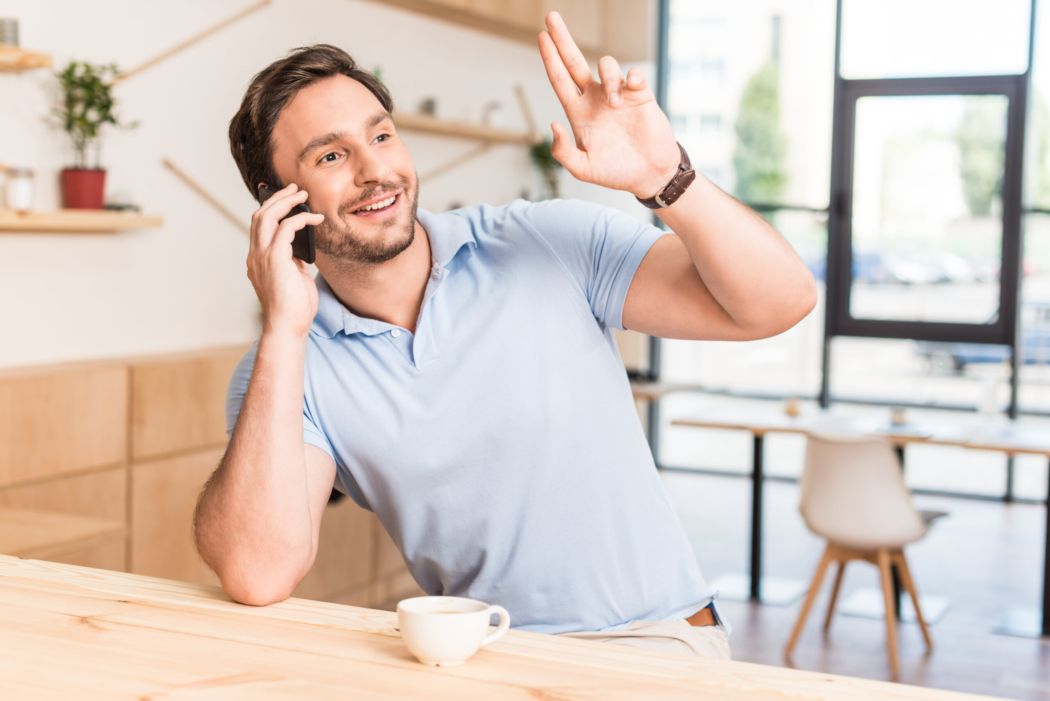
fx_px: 1459
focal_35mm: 50
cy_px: 350
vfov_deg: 27.0
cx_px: 525
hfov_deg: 39.6
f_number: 2.8
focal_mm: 50
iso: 100
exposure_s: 1/160
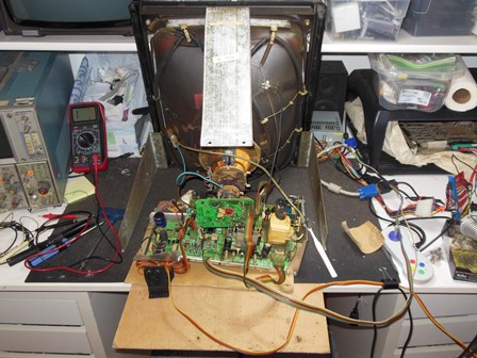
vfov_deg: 48.2
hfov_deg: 61.7
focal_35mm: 29
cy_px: 179
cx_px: 238
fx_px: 400
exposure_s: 1/25
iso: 200
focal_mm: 5.2
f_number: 3.3
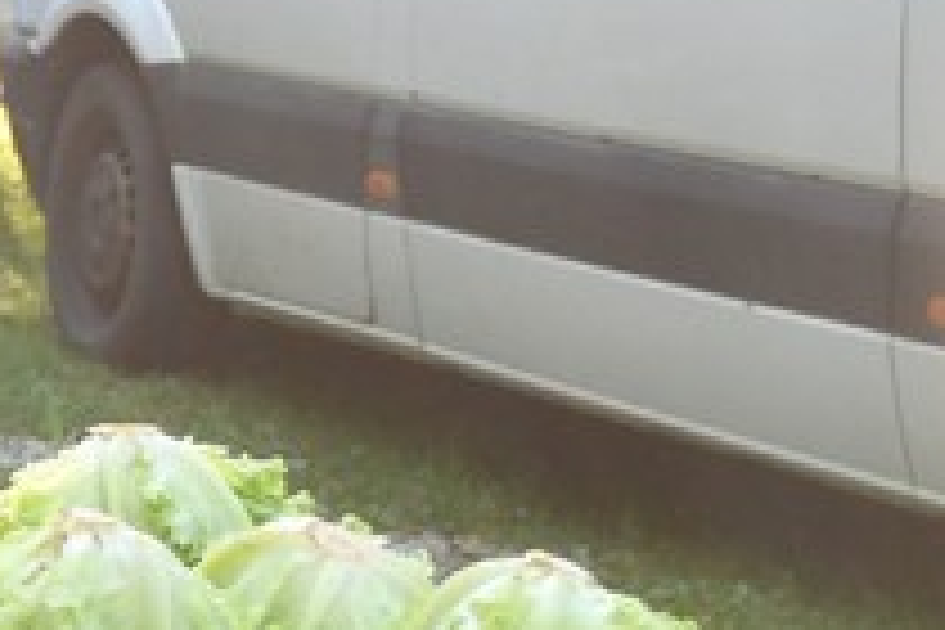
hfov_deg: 10.9
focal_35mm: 166
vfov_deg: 8.3
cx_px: -1161
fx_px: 4357
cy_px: 317
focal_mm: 23
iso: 720
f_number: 3.8
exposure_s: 1/250
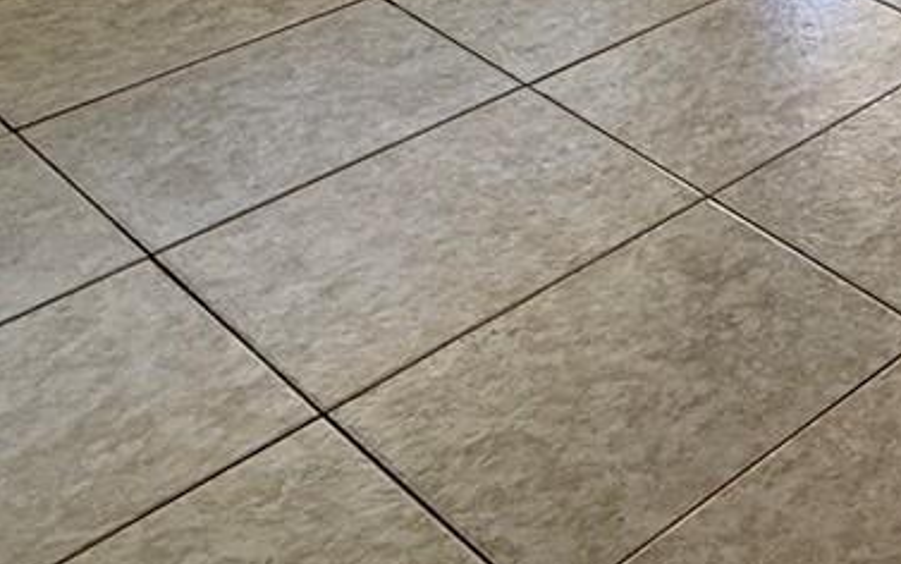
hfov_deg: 22.8
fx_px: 1548
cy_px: -433
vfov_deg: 17.2
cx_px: 1508
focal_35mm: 63
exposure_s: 1/120
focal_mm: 2.22
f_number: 2.2
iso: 80
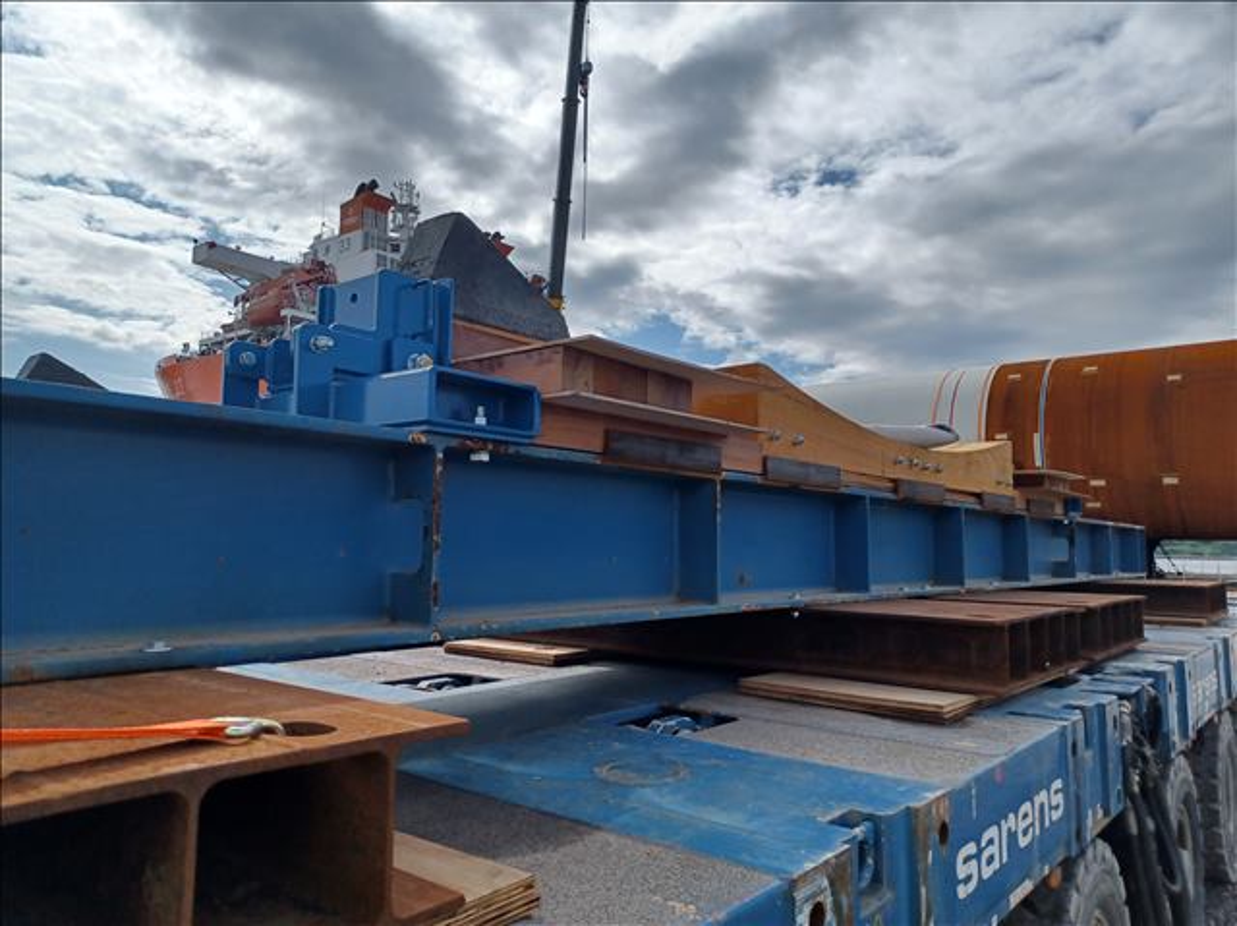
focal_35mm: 25
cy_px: 463
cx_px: 618
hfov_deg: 69.4
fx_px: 893
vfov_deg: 54.8
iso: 40
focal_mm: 4.6
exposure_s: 1/1284
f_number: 1.8
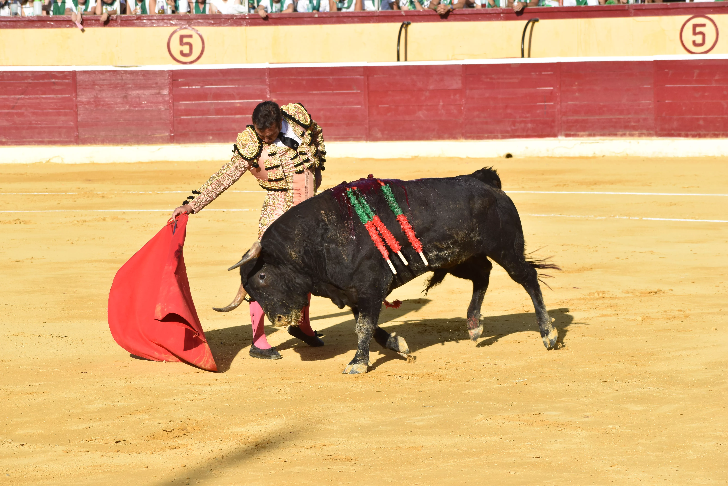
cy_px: 243
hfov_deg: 12.5
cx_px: 364
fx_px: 3336
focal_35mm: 165
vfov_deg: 8.3
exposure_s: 1/1250
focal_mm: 110
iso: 400
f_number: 9
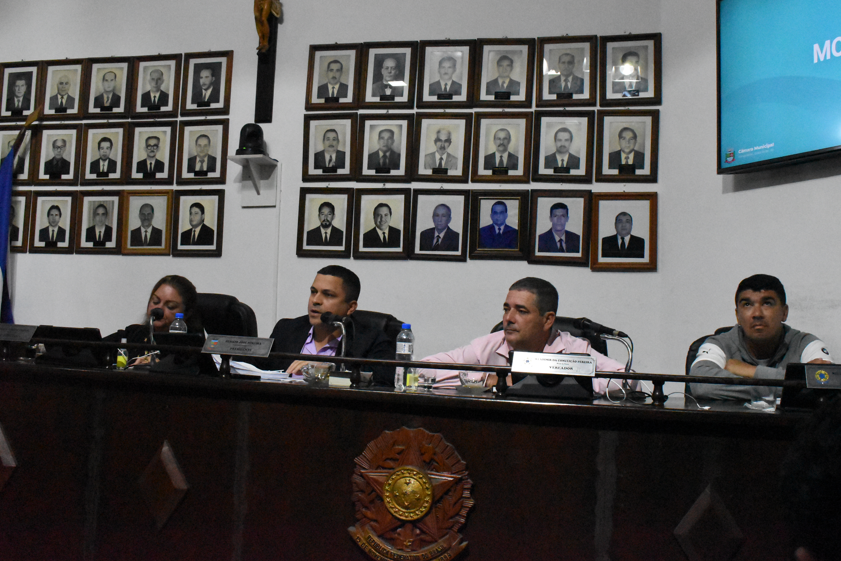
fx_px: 947
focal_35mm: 41
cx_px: 445
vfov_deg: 33.0
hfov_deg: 47.9
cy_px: 266
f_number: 9
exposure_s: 1/320
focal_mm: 25
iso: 12800
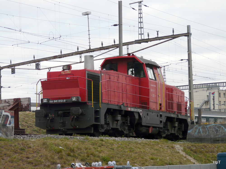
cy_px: 84
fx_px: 744
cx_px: 113
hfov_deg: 17.3
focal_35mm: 114
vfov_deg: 13.0
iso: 100
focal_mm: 18.8
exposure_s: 1/160
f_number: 4
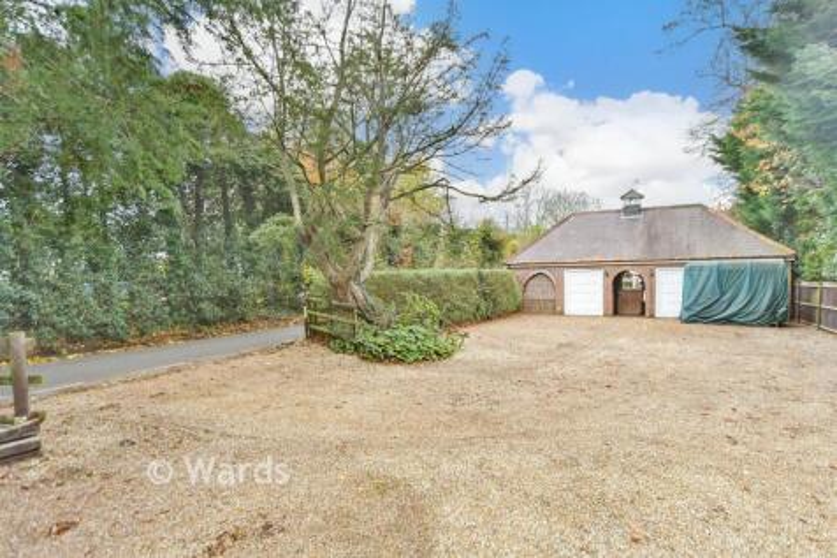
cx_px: 418
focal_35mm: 18
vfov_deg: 67.3
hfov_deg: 90.0
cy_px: 279
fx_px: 418
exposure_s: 1/60
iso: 500
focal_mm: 12
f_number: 4
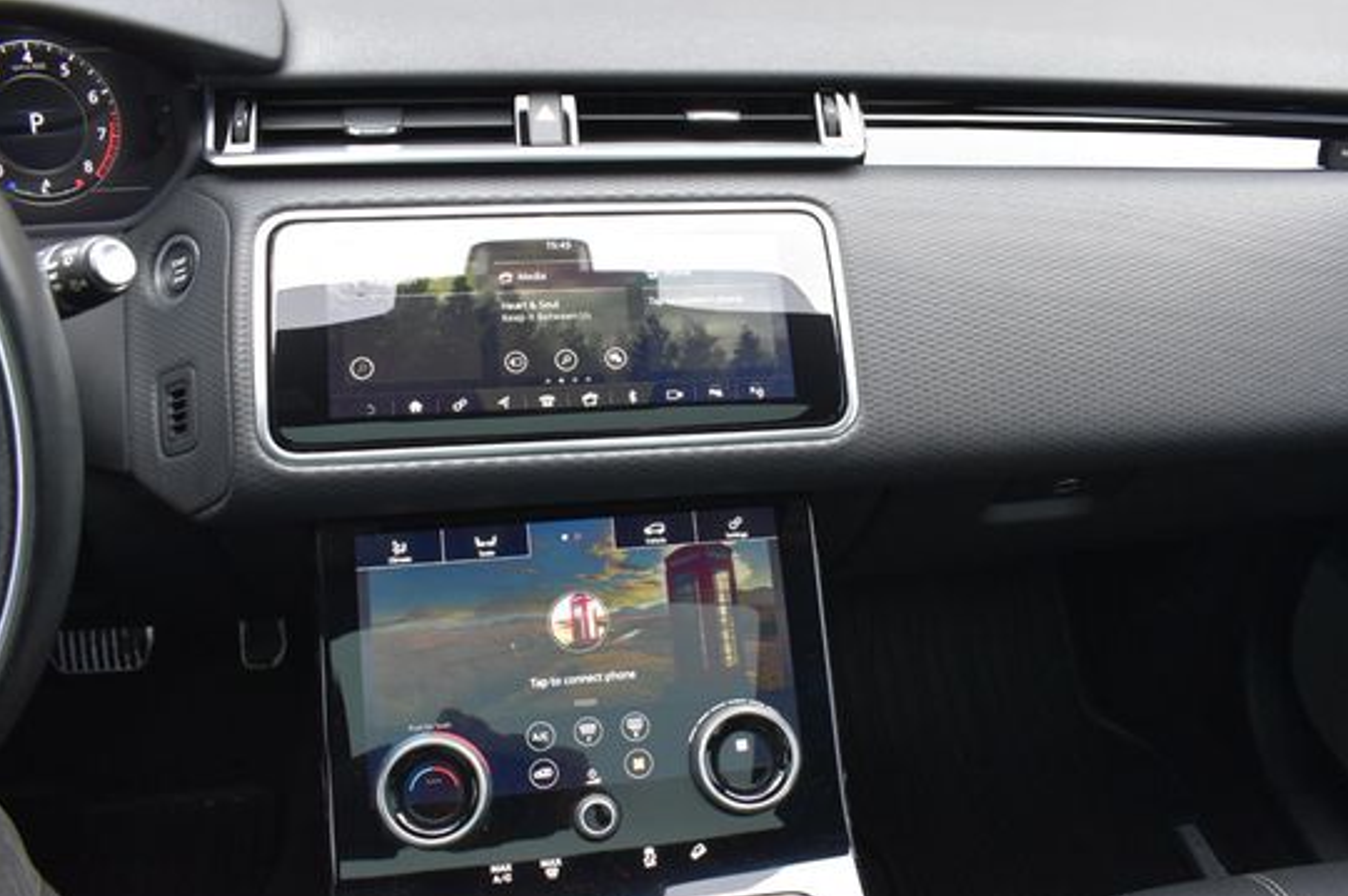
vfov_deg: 41.0
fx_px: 1197
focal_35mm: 32
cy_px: 507
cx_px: 754
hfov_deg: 58.6
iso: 1250
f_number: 6.3
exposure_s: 1/15
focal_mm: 18
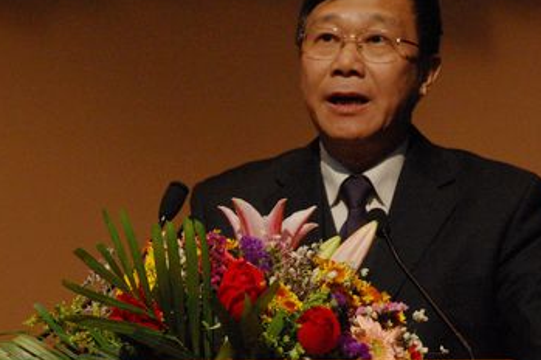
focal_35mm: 232
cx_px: 276
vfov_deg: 5.9
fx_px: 3483
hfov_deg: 8.9
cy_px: 210
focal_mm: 90
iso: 1600
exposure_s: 1/100
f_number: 5.6
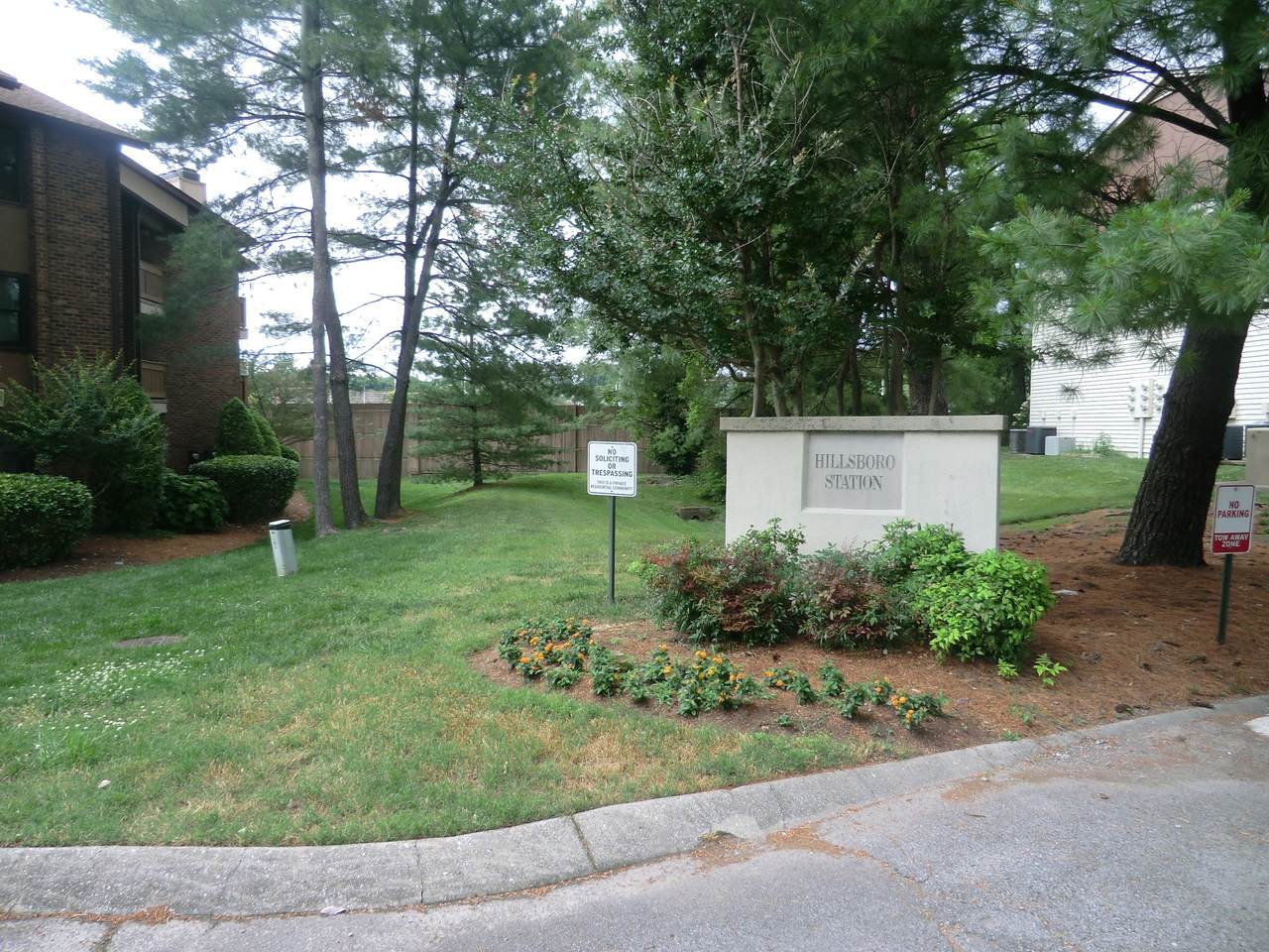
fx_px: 880
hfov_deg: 71.6
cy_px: 476
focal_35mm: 24
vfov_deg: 56.8
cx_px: 634
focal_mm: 4.3
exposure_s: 1/60
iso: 64
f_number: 3.2
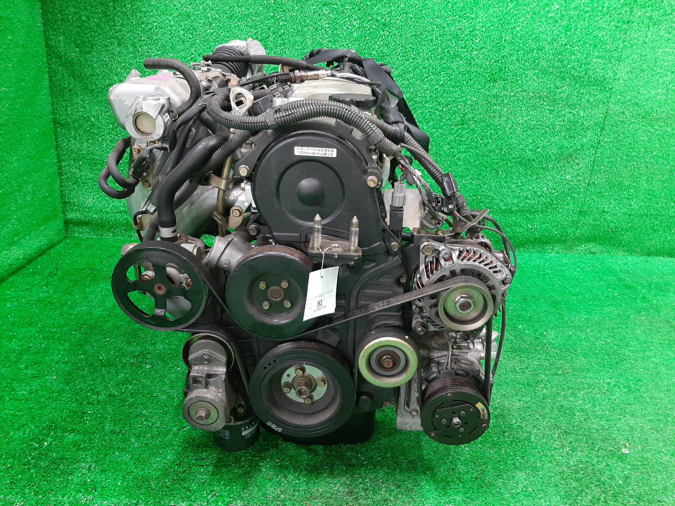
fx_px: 507
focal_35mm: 26
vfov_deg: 53.1
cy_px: 253
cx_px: 338
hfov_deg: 67.3
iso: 229
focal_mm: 3.93
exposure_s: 1/50
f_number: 1.7
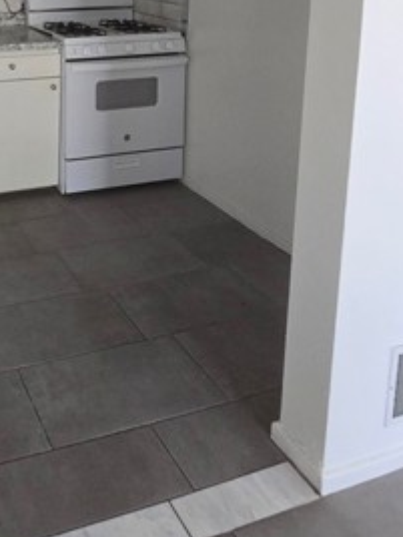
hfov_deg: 38.2
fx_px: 481
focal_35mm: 31
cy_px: 14
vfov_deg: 49.1
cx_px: -34
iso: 400
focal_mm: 2.2
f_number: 2.2
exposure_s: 1/60
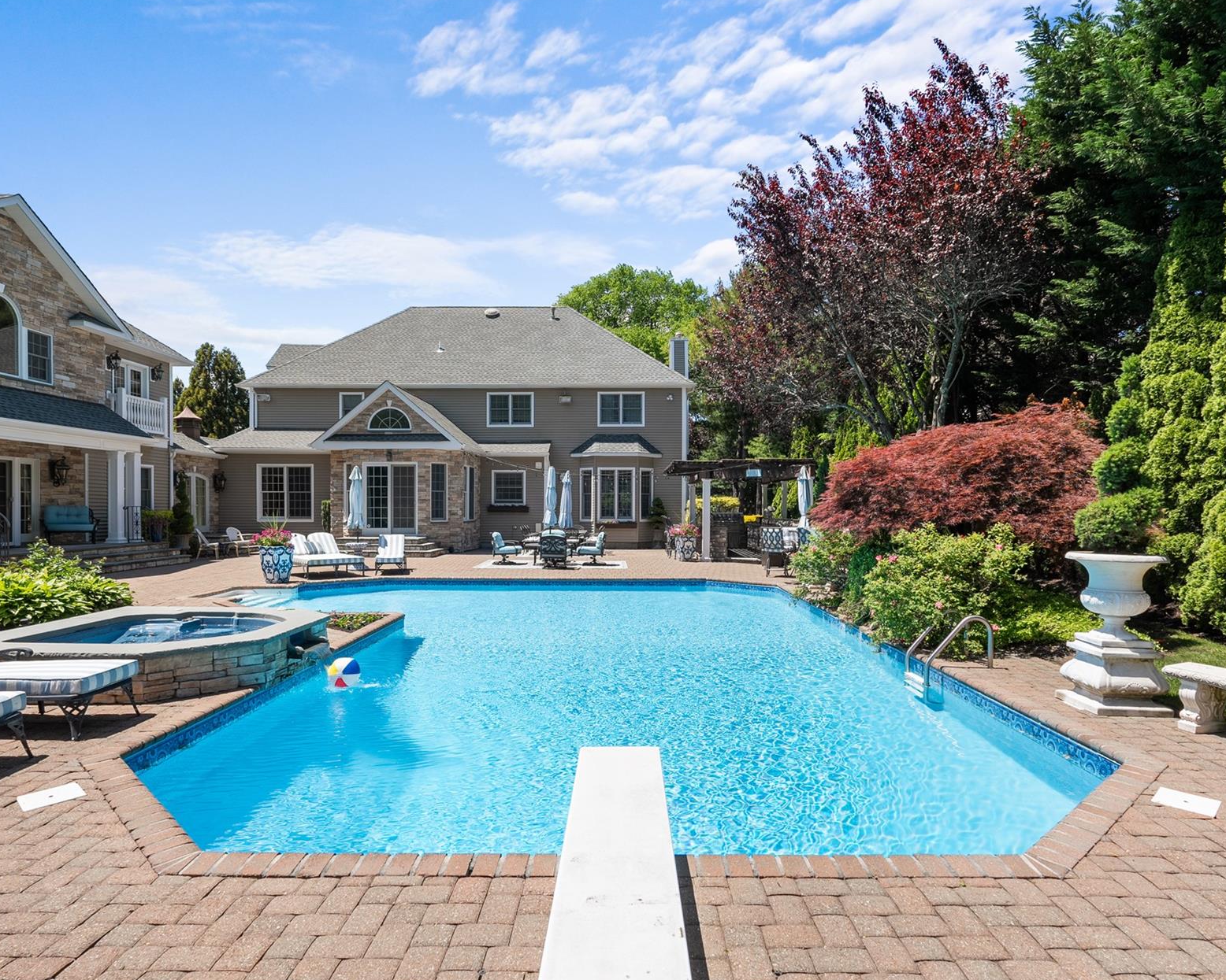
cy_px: 526
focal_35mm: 21
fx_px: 762
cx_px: 624
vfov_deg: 65.5
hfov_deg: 77.6
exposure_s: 1/80
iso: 200
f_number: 9
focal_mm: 17
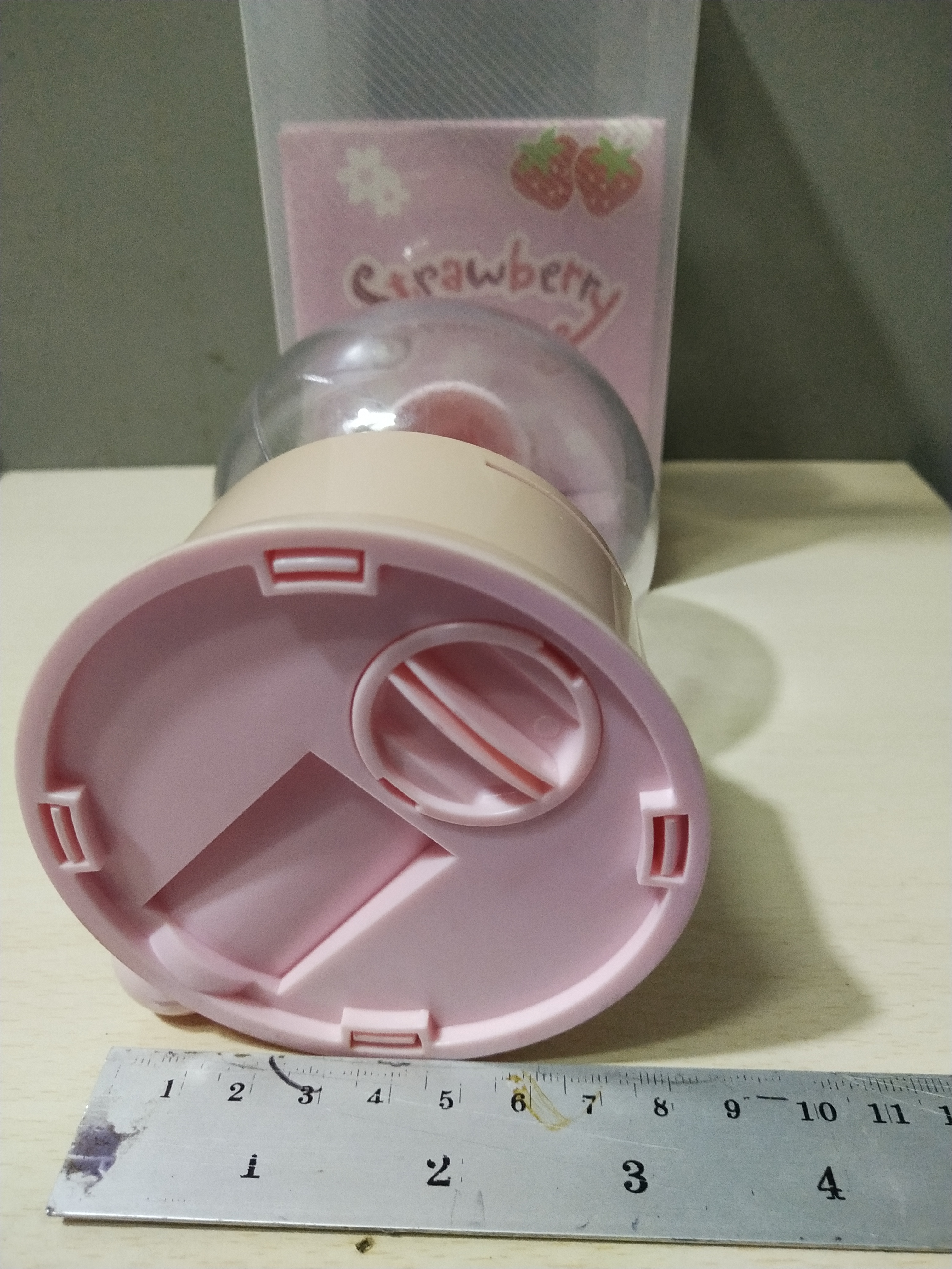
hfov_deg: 46.8
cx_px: 476
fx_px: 1100
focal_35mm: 30
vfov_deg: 60.0
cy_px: 634
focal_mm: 3.95
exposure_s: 1/33.3
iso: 583
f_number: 1.8
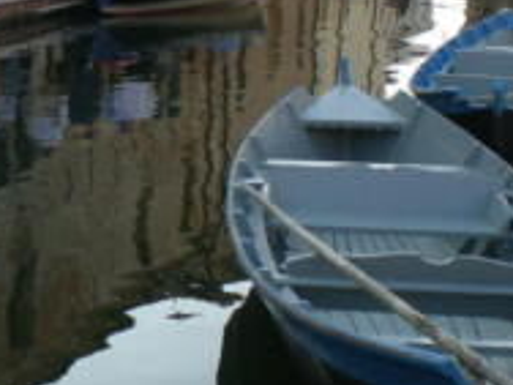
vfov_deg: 14.6
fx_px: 1497
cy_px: 149
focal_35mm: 101
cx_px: 76
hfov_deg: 19.2
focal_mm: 6.3
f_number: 4.6
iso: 50
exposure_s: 1/158
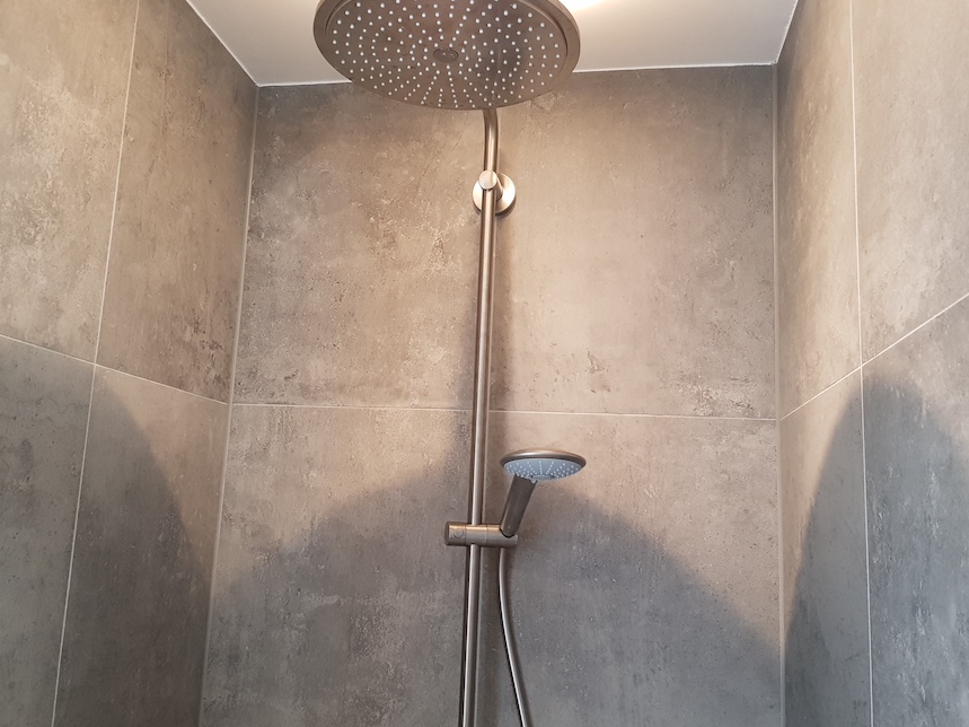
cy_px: 358
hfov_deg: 58.3
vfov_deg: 45.4
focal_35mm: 31
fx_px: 868
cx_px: 466
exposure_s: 1/33
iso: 250
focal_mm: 4.2
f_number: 1.7
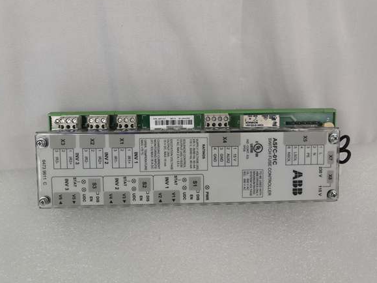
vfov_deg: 49.7
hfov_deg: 63.5
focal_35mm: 28
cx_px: 189
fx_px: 305
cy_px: 138
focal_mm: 3.95
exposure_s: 1/111
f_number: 1.8
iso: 50
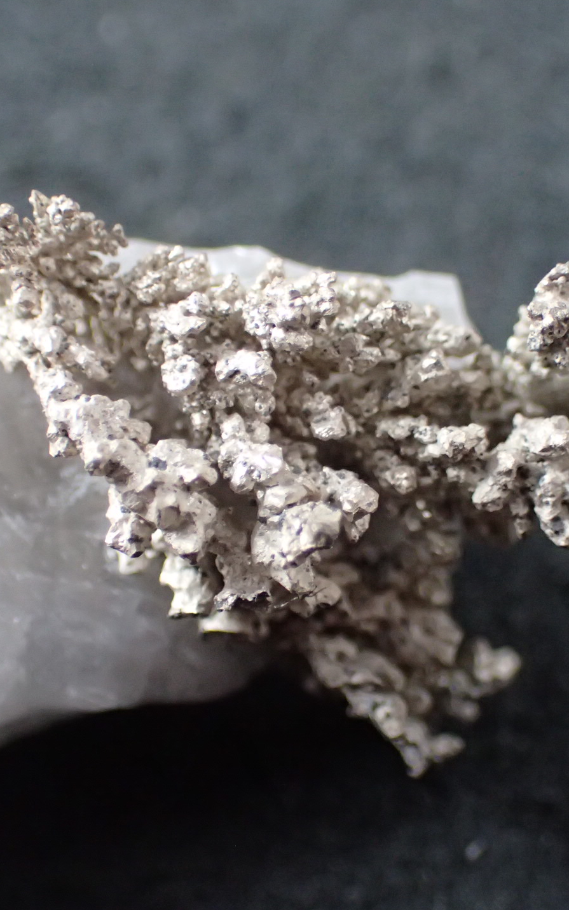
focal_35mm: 81
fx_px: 2010
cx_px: 350
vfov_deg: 25.5
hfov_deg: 16.1
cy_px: 454
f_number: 3.5
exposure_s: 1/200
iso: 800
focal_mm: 10.29
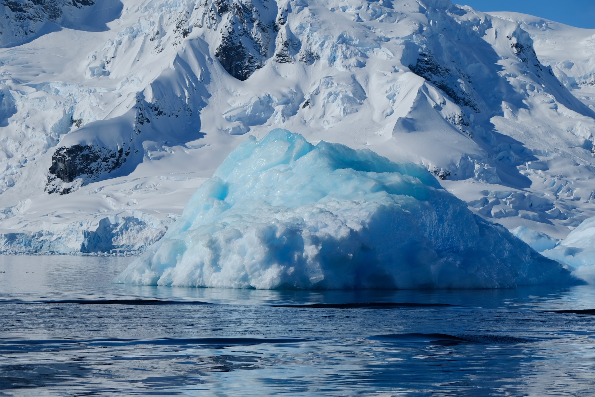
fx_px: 1735
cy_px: 198
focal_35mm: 105
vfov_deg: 13.0
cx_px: 298
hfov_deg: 19.5
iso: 200
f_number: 8
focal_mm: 70
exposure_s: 1/2000
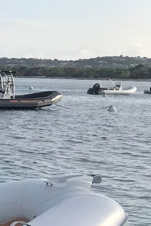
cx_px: -340
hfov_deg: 8.4
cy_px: 156
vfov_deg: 15.6
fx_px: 824
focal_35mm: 131
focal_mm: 3.99
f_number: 1.8
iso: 20
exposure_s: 1/2283
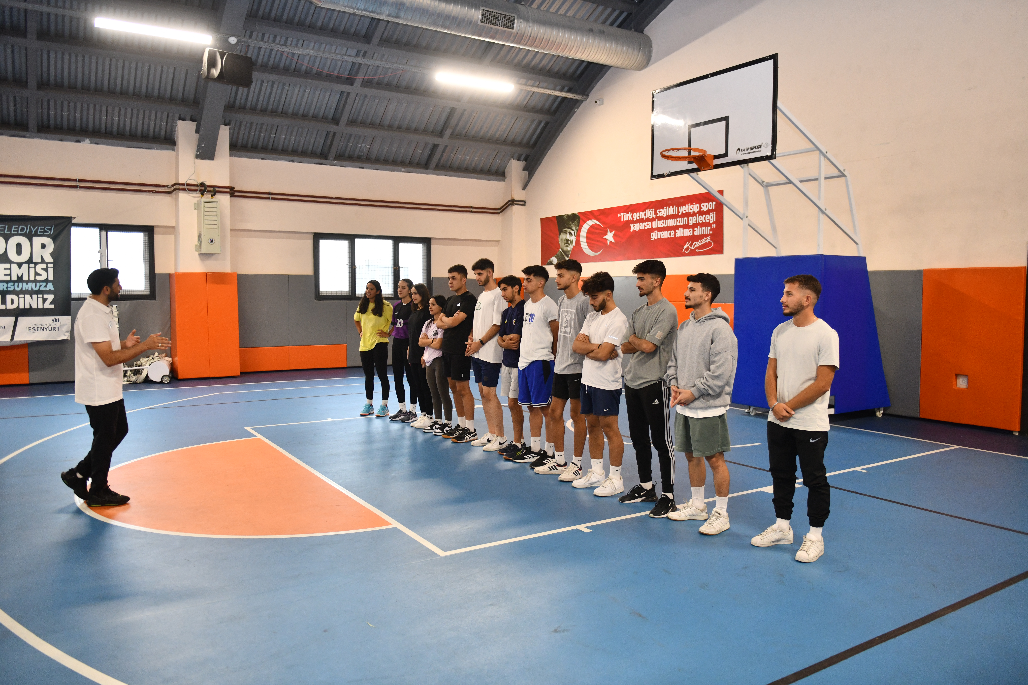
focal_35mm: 27
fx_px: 771
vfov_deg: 47.9
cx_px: 514
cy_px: 342
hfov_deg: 67.4
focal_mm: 27
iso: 1250
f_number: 2.8
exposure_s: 1/250
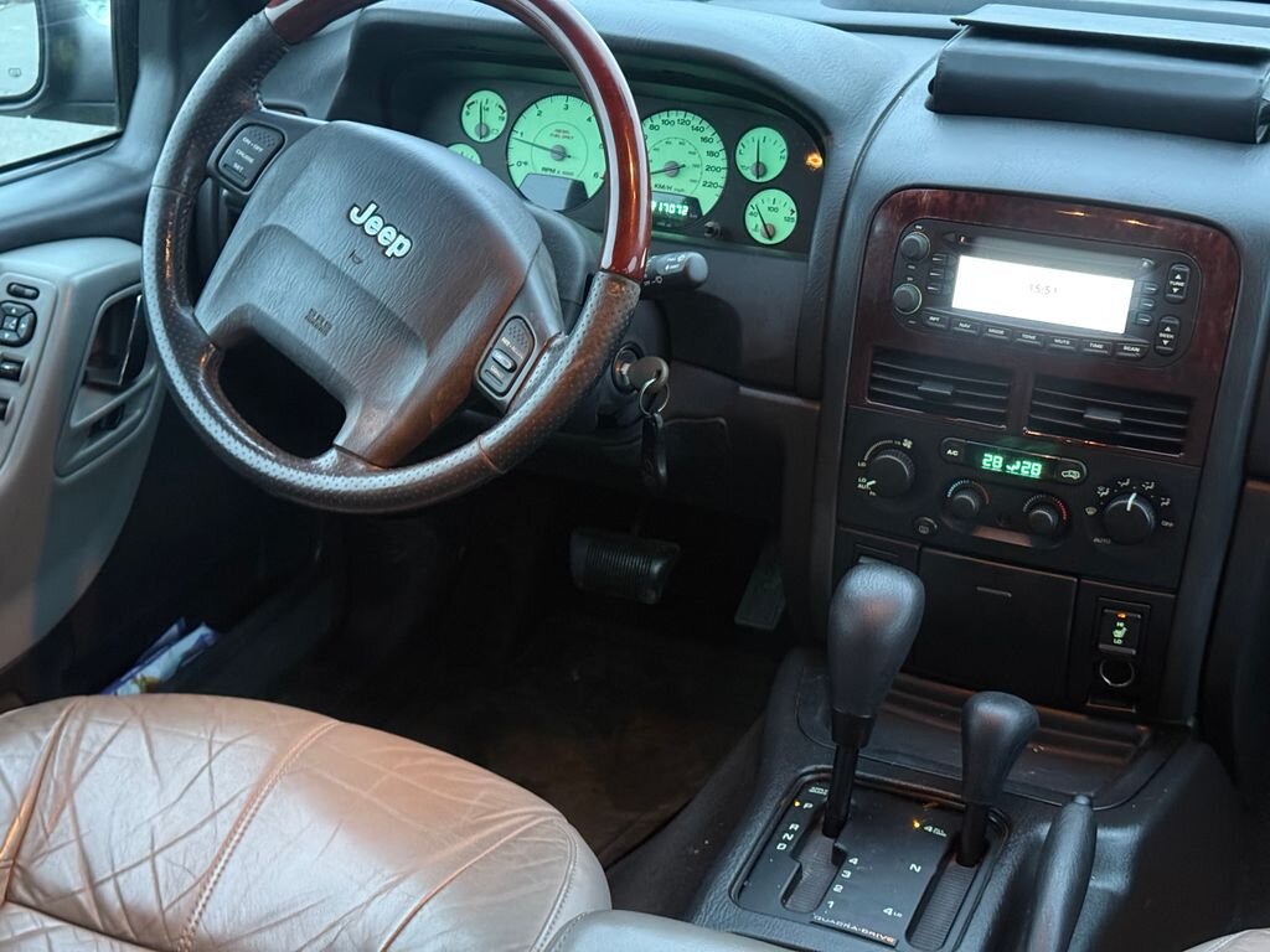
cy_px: 476
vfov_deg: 30.3
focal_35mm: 48
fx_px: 1761
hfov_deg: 39.7
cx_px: 635
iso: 800
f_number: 1.78
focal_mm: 6.76
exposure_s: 1/20
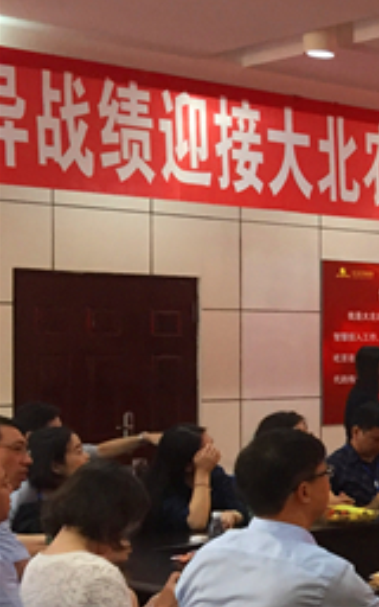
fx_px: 1388
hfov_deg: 12.9
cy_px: 362
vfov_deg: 24.6
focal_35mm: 84
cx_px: 824
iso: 125
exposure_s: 1/33
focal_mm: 4.15
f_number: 2.2
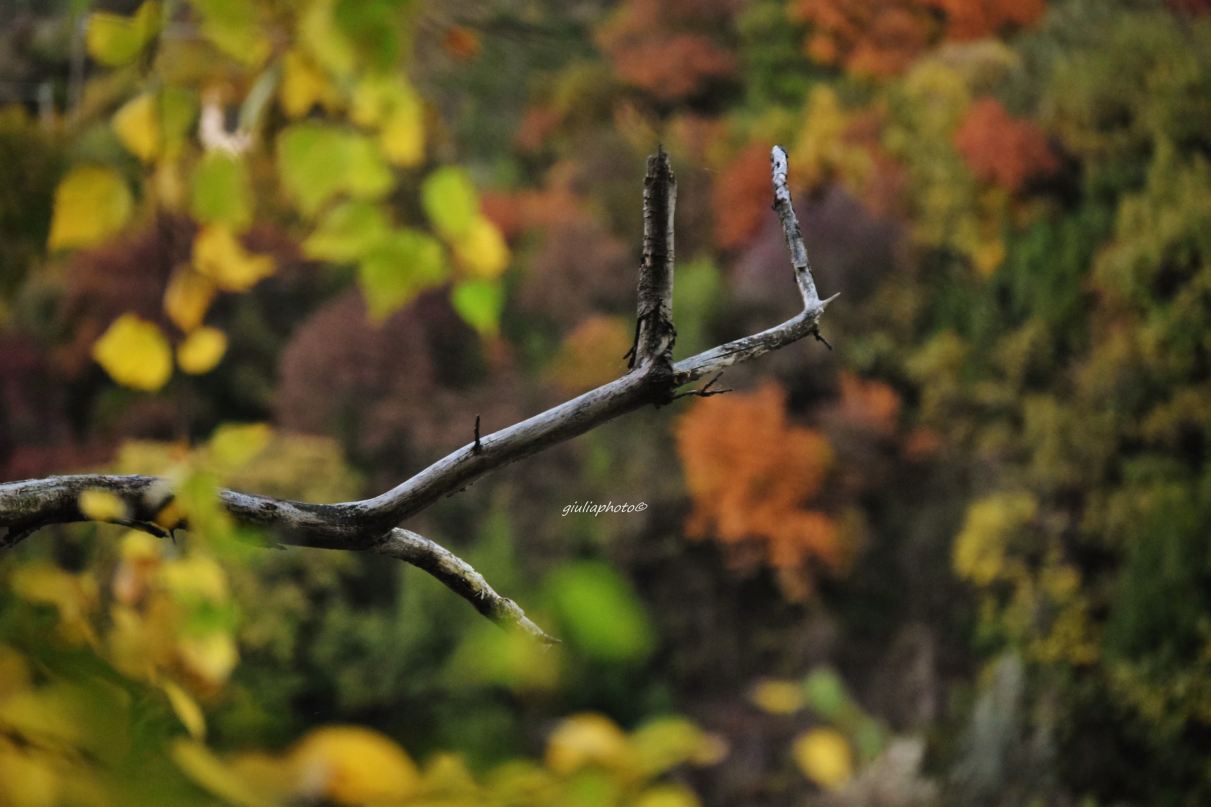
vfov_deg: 8.2
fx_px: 5651
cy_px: 404
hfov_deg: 12.2
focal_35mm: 168
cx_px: 606
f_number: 4.8
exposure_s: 1/250
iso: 3200
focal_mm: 112
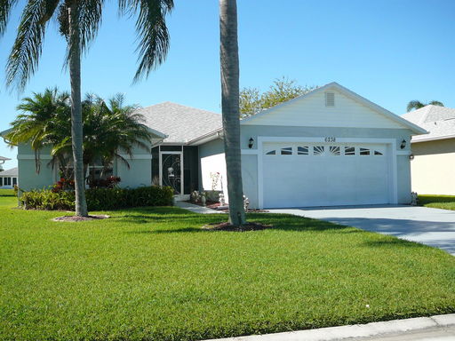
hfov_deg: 52.6
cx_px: 228
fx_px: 460
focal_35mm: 35
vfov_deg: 40.7
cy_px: 170
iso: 80
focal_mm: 5.2
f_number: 2.8
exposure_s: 1/1000
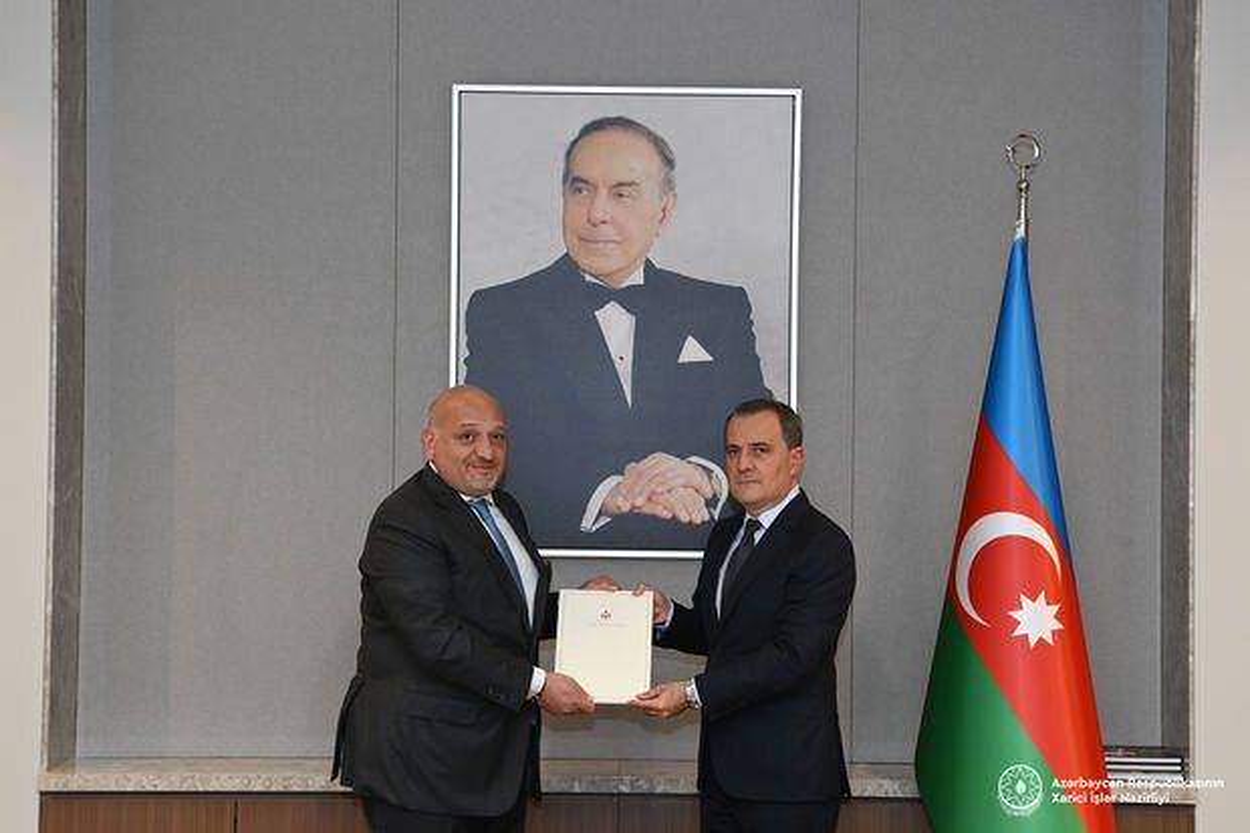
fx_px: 2083
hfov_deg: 33.4
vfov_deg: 22.6
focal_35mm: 60
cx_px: 625
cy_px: 416
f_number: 5.6
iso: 1600
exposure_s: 1/100
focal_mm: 60
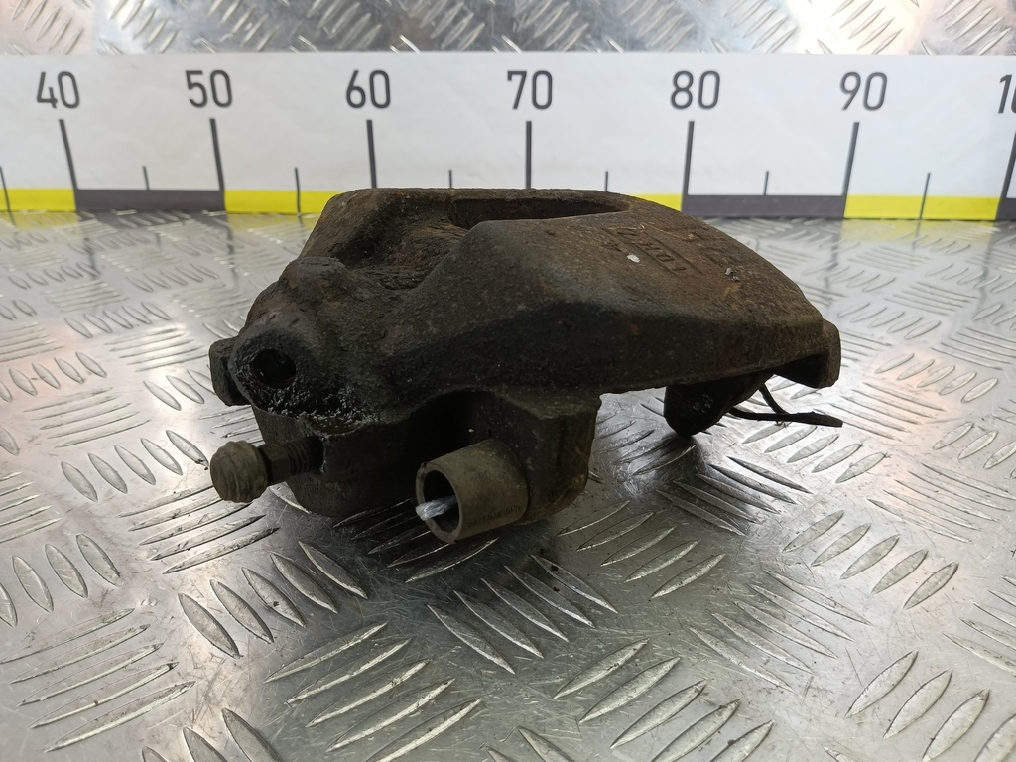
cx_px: 508
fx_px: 675
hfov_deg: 73.9
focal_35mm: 23
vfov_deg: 58.9
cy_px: 381
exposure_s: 1/50
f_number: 1.6
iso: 103
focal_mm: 4.11
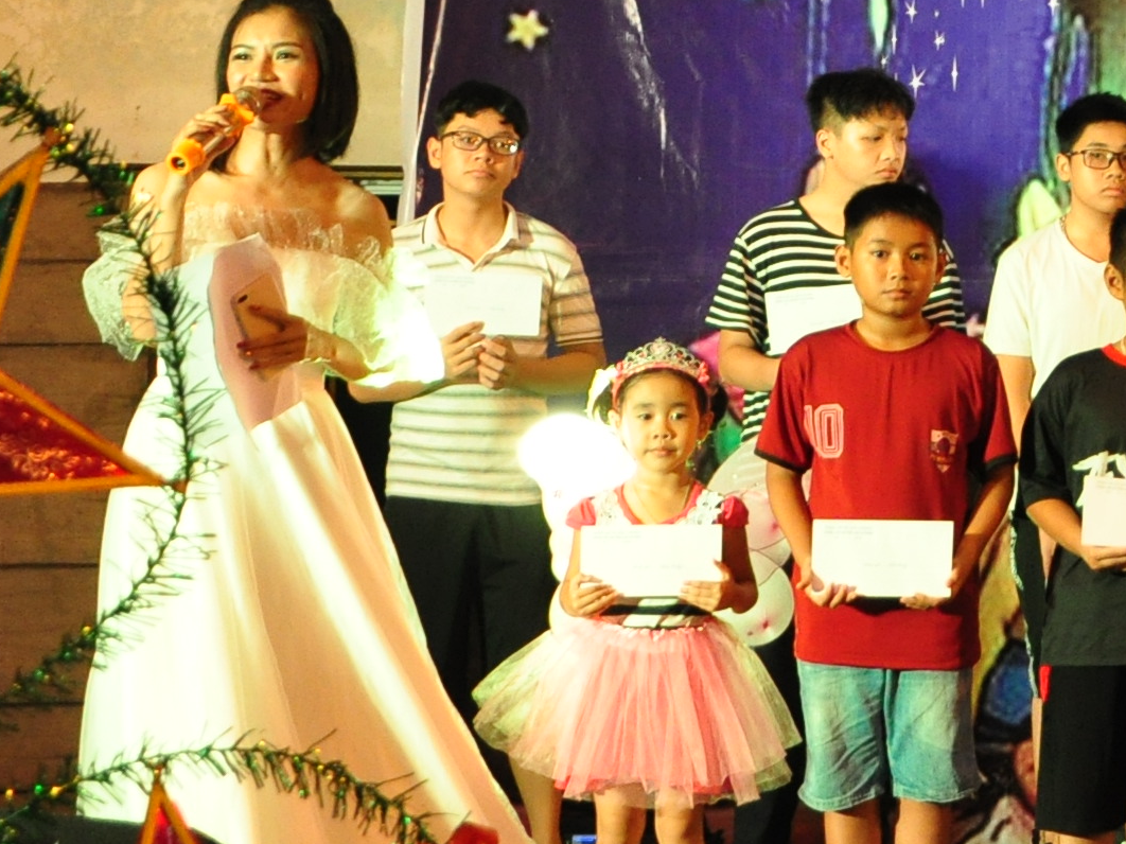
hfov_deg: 13.9
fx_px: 4163
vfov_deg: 11.5
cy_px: 134
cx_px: 1926
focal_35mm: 128
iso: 800
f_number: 3.8
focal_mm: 22
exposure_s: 1/80
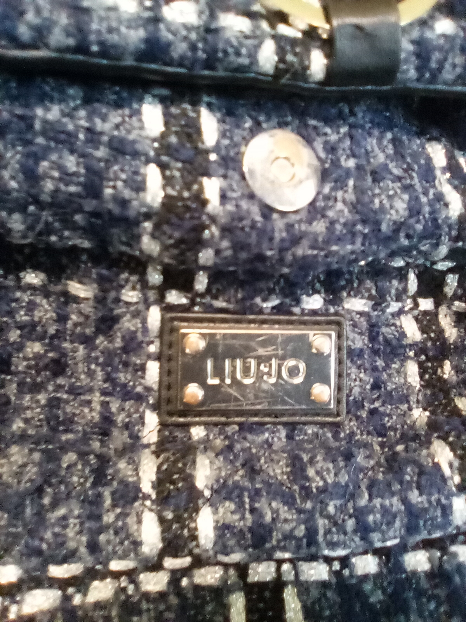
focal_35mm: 28
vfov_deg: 63.4
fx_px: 503
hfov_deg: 49.7
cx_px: 233
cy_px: 311
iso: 396
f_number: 2.2
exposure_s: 1/20
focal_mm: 2.27
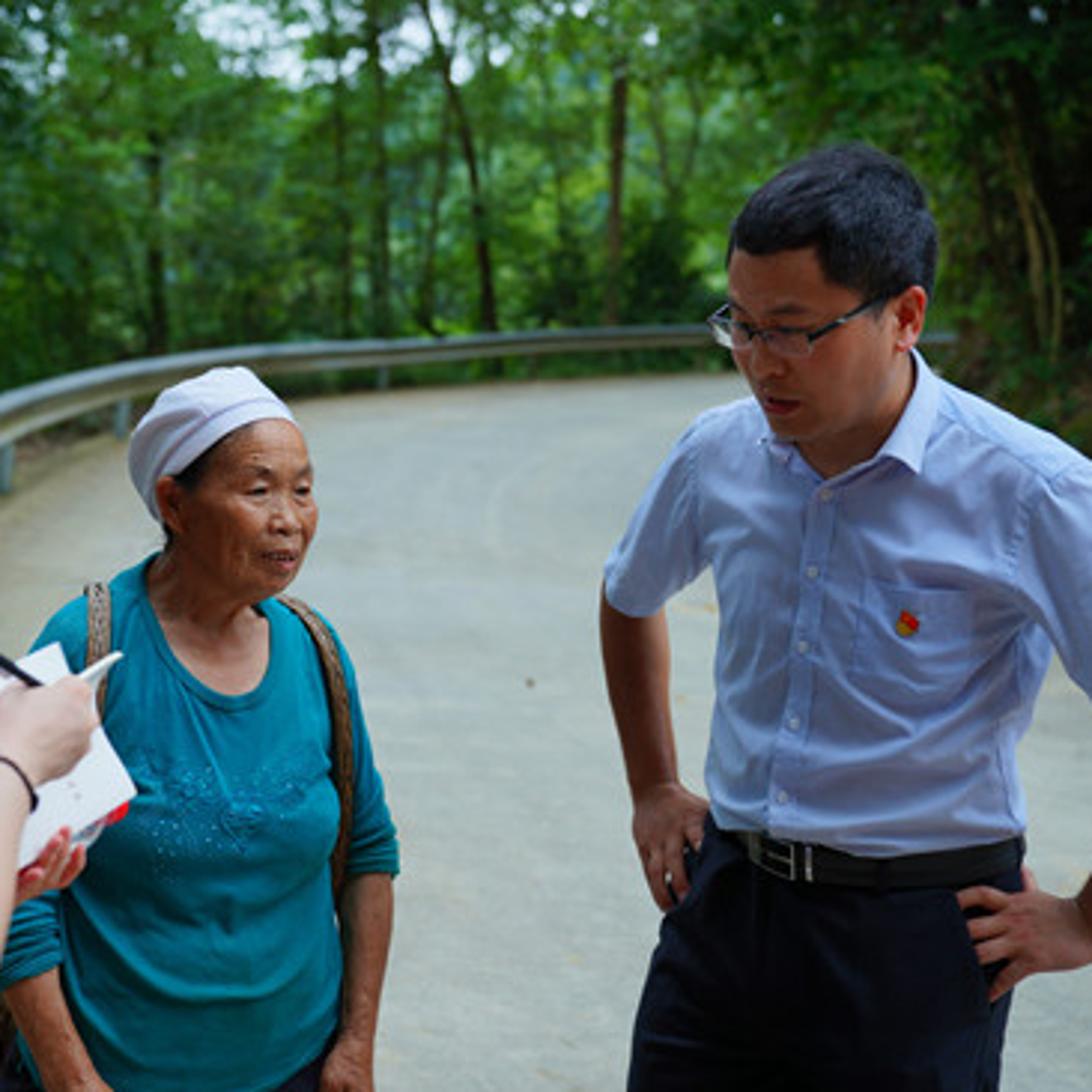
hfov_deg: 32.1
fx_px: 1892
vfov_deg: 32.2
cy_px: 528
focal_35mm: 53
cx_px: 430
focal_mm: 38
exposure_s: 1/200
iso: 125
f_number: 2.8
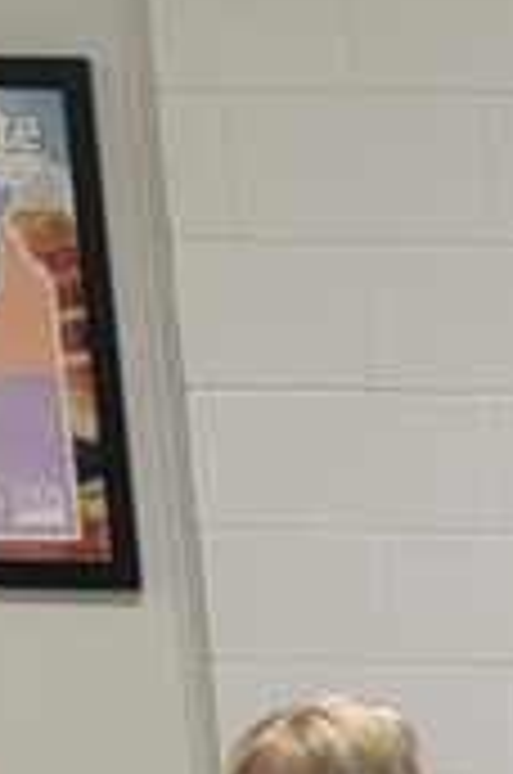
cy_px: 1908
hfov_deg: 8.7
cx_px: 1012
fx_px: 3198
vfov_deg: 11.3
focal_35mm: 149
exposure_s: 1/120
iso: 250
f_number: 1.8
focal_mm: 6.7
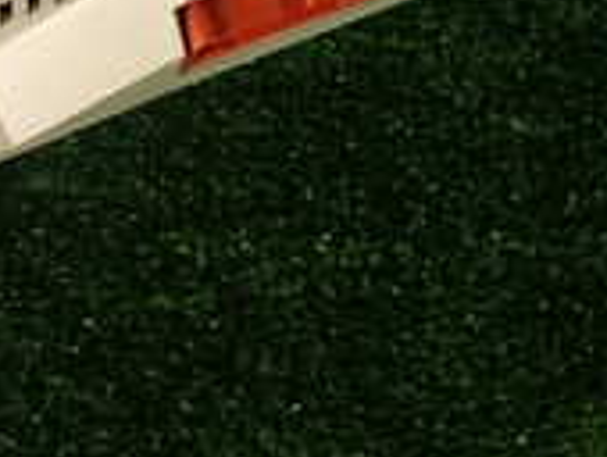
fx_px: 1545
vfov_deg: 15.4
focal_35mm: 88
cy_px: -253
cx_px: 293
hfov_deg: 22.2
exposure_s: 1/60
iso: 160
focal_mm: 4.5
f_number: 2
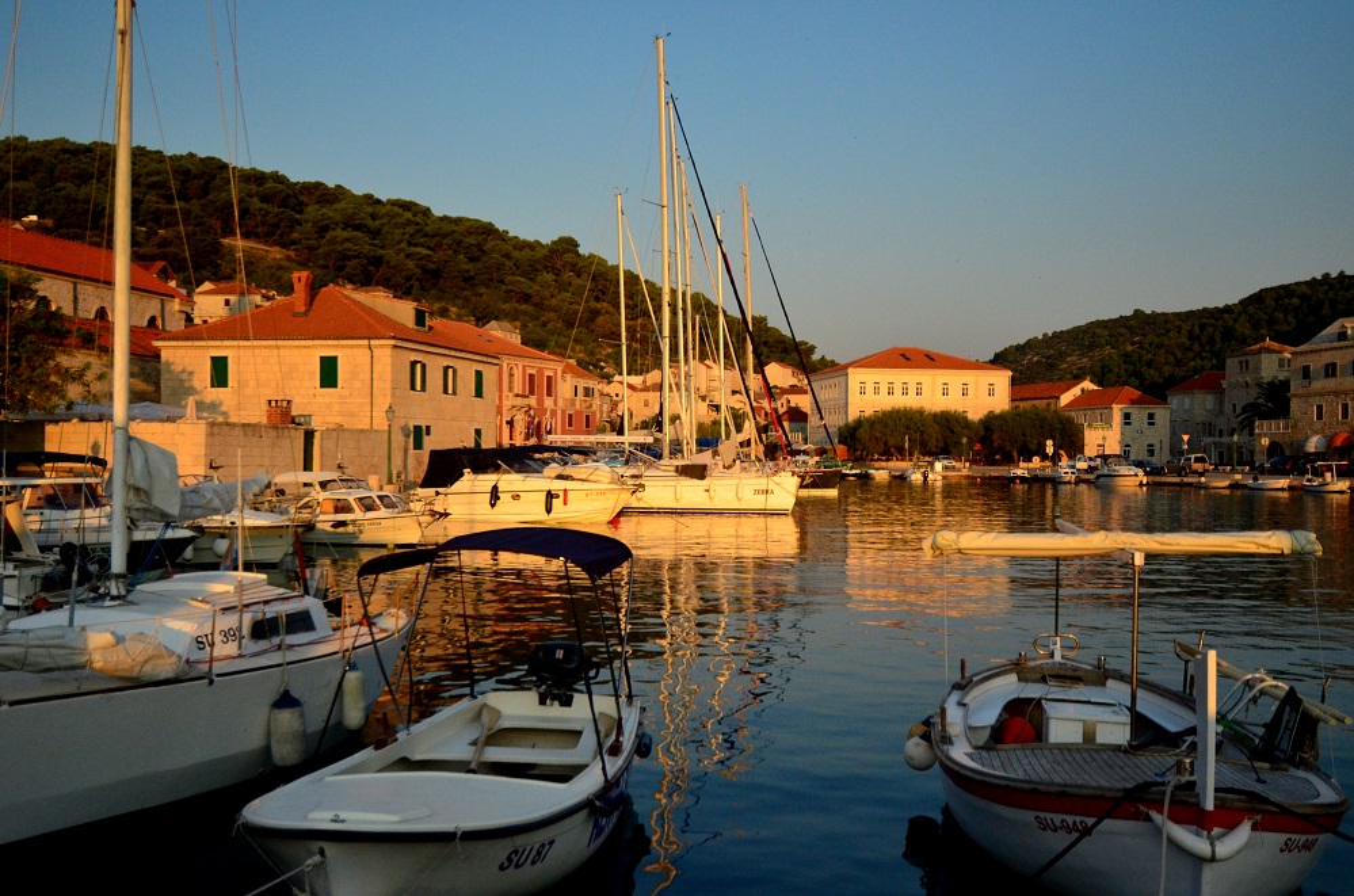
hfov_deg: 53.2
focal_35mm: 36
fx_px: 1351
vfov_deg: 36.7
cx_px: 677
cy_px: 448
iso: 1600
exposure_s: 1/8000
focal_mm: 24
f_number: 4
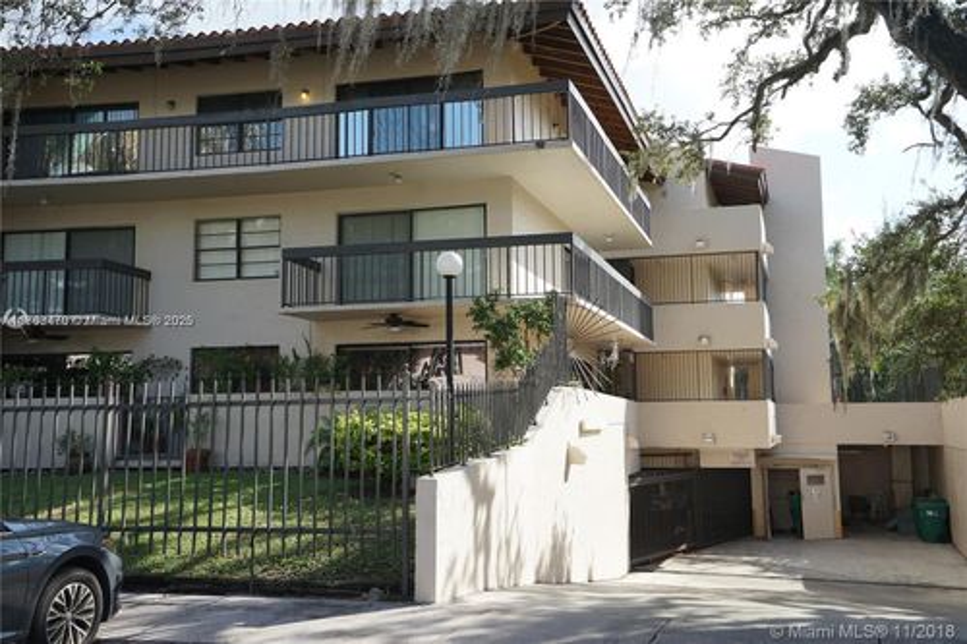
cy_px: 322
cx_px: 484
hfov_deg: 57.2
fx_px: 886
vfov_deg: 39.9
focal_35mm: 33
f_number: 8
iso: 100
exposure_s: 1/125
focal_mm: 33
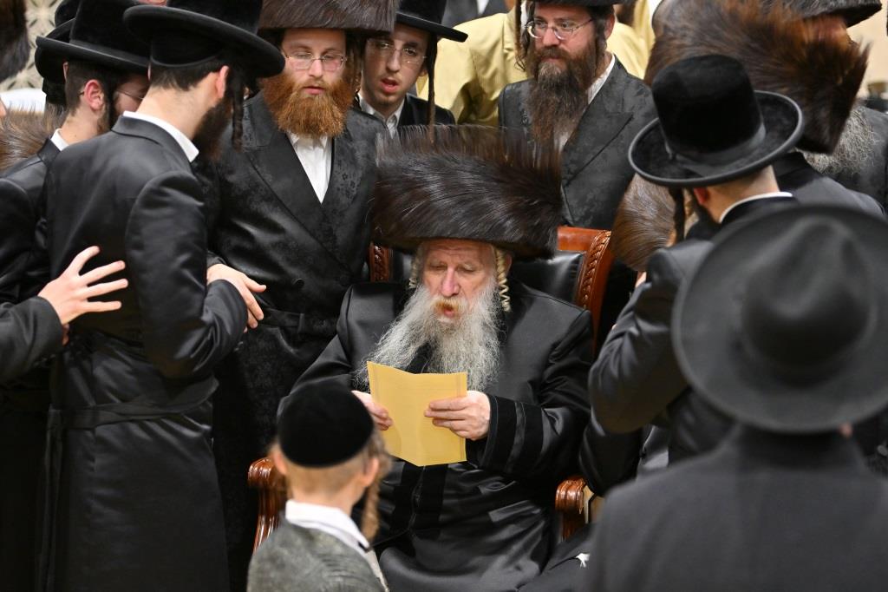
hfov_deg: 13.1
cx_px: 444
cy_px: 296
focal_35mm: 157
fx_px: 3871
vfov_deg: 8.7
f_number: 2.8
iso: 640
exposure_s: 1/200
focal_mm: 105
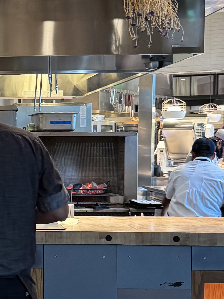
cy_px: 176
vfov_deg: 21.7
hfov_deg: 15.5
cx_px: -84
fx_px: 777
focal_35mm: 90
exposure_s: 1/60
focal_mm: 6.76
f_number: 1.78
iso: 250
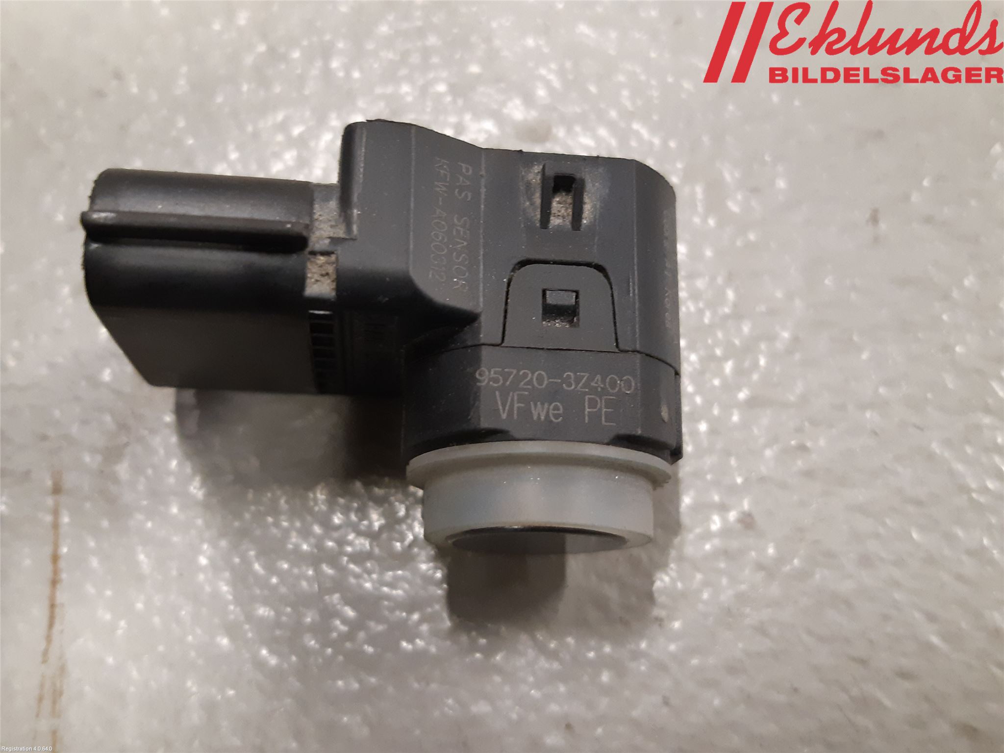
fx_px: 754
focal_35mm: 26
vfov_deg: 53.1
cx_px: 502
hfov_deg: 67.3
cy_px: 376
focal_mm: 3.93
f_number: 1.7
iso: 250
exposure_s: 1/33
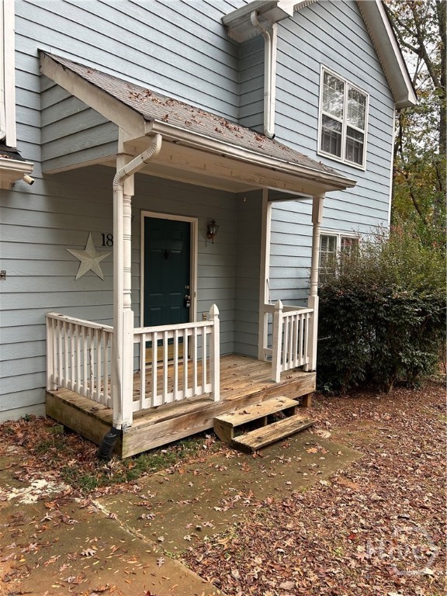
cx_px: 224
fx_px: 448
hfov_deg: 53.1
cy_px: 298
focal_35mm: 26
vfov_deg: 67.3
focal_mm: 5.7
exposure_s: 1/541
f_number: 1.5
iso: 50
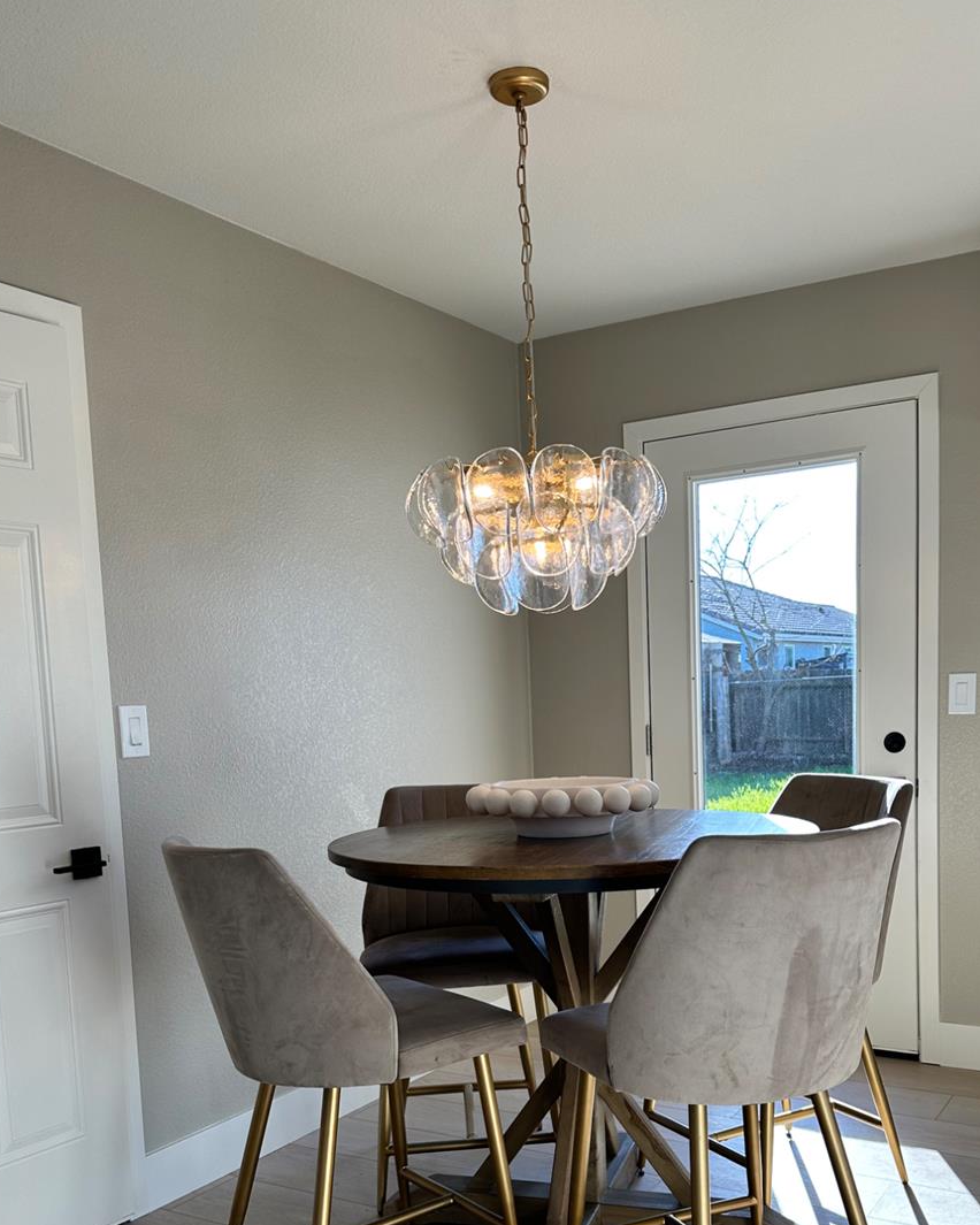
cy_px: 826
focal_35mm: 33
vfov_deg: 53.1
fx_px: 1196
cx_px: 556
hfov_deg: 44.4
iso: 80
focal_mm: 6.86
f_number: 1.78
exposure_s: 1/441
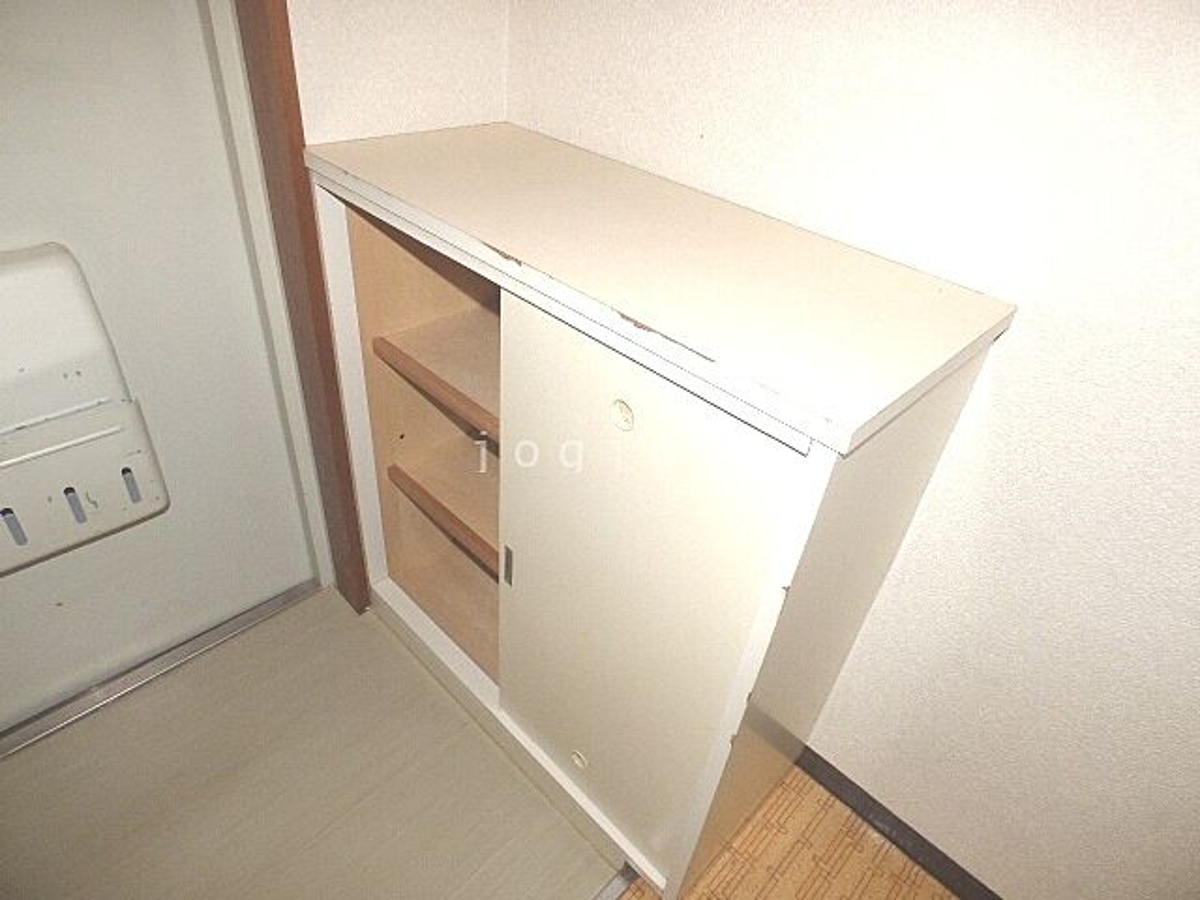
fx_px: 693
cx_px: 600
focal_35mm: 20
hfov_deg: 81.7
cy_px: 450
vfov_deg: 66.0
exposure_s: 1/60
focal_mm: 3.58
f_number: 2.8
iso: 200
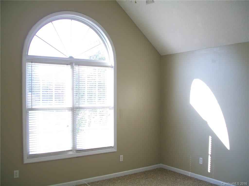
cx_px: 124
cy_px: 93
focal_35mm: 36
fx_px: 259
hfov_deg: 51.4
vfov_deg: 39.7
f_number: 2.7
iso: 64
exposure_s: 1/60
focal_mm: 6
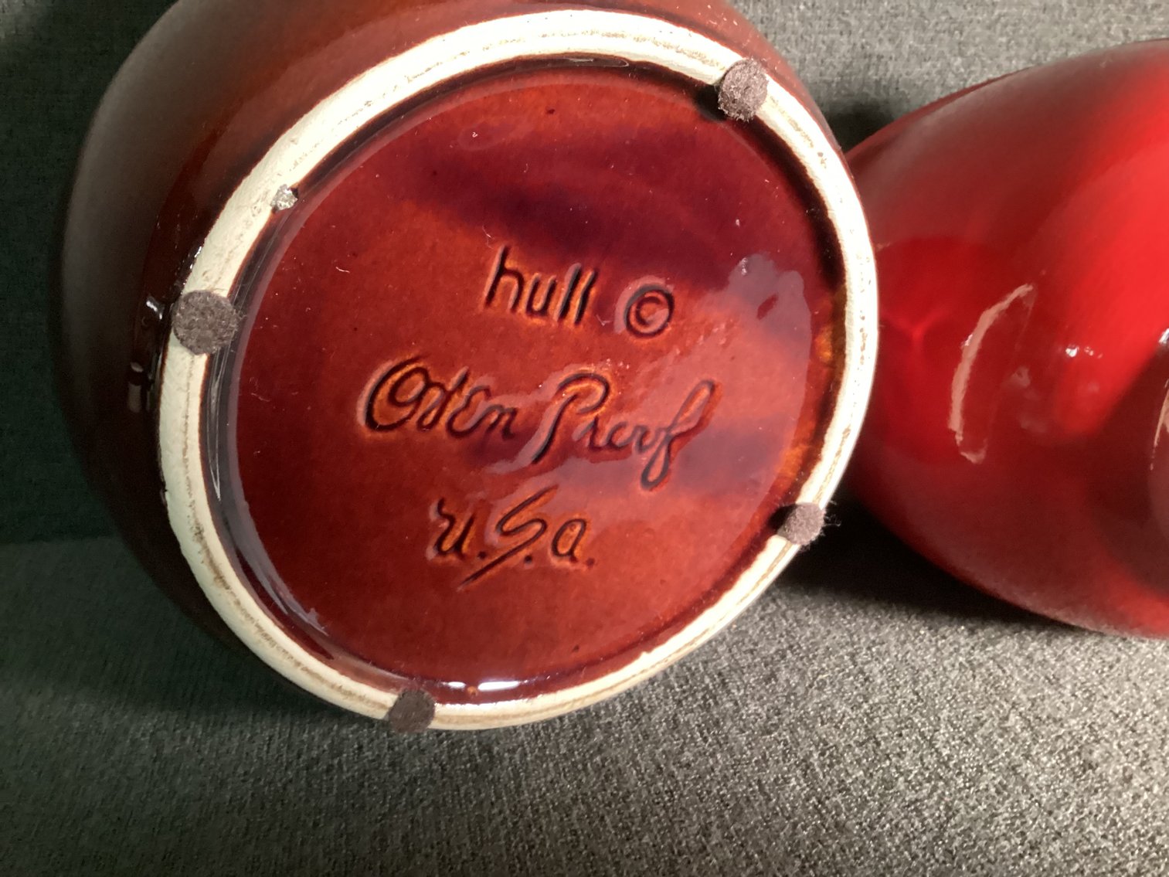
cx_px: 584
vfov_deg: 45.4
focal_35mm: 31
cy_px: 438
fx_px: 1047
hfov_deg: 58.3
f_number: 2.4
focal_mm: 3.3
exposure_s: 1/30
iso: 640
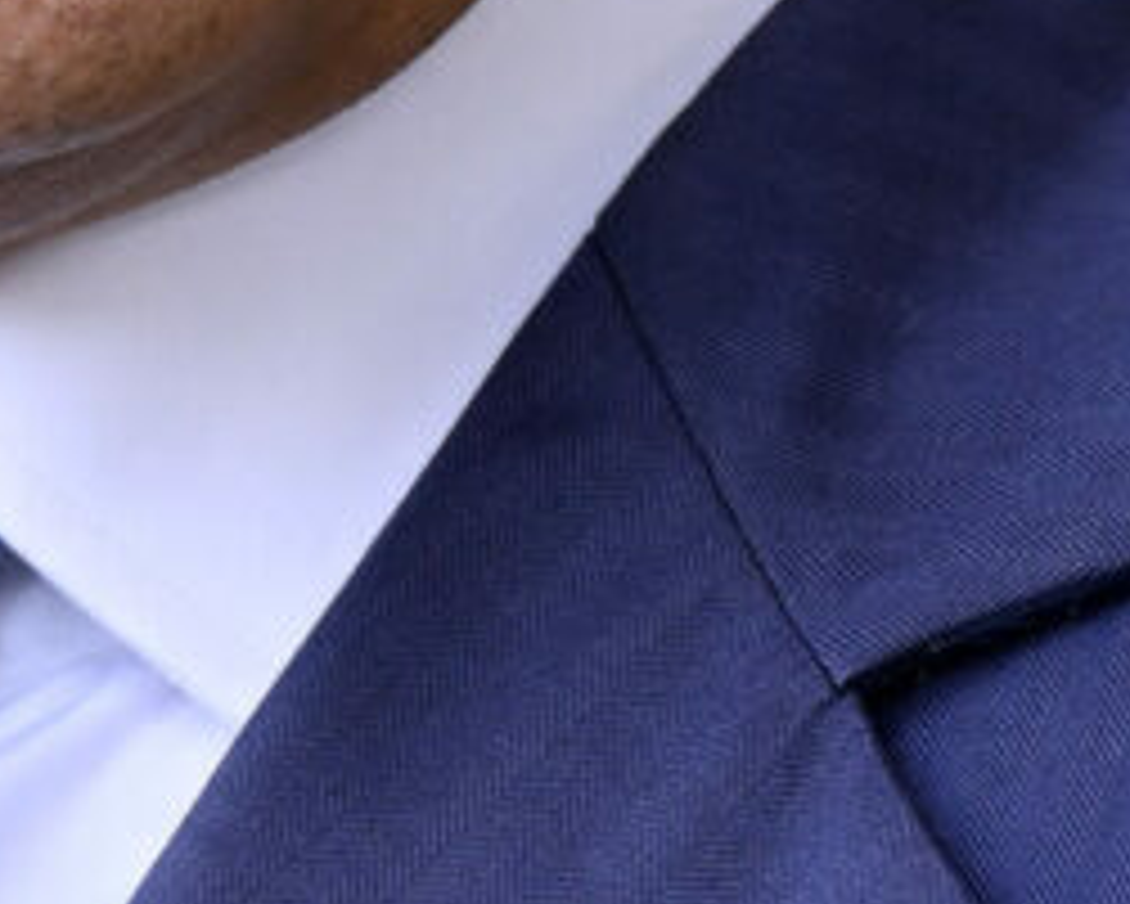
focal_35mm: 1109
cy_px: -859
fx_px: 37103
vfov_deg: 1.4
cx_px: 288
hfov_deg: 1.7
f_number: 5.6
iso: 640
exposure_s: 1/640
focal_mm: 190
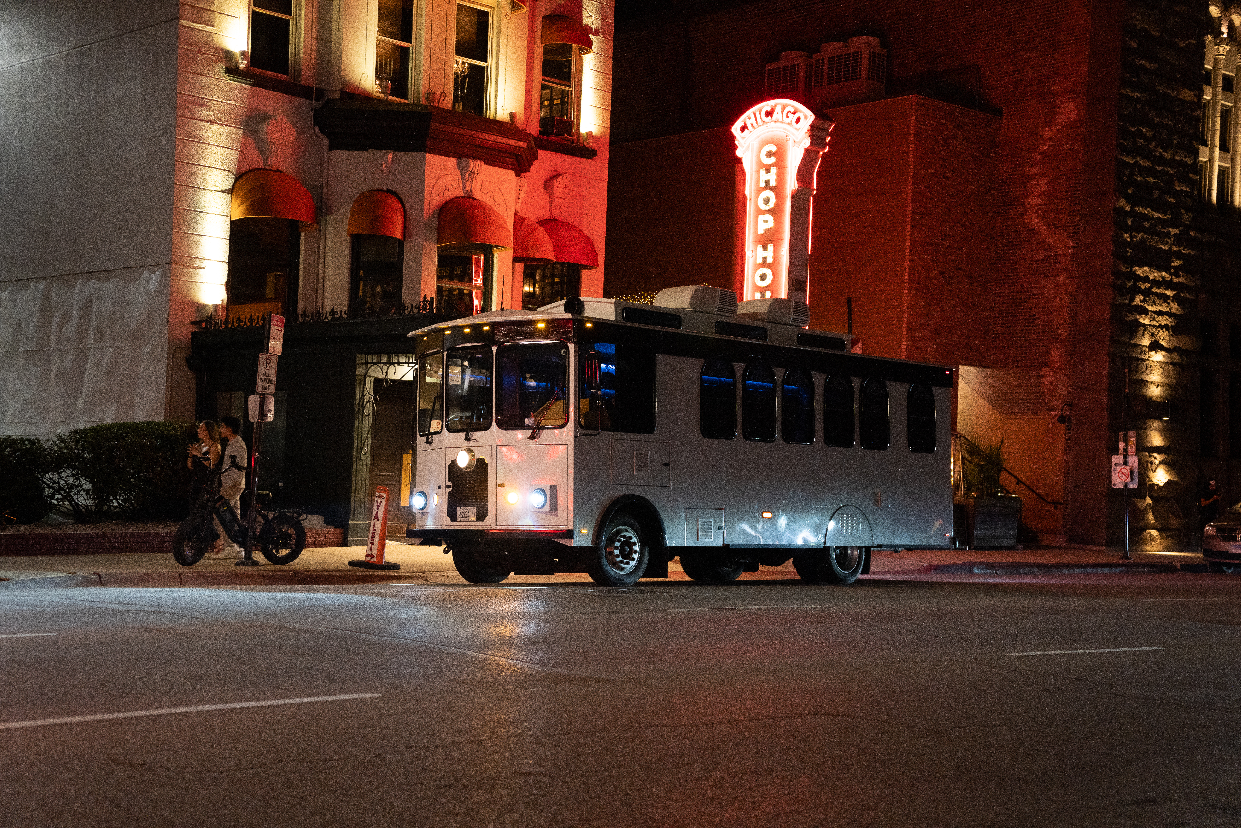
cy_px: 414
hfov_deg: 39.6
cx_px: 620
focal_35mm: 50
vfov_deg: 27.0
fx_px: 1723
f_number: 2.8
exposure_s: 1/125
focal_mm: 50
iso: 2000
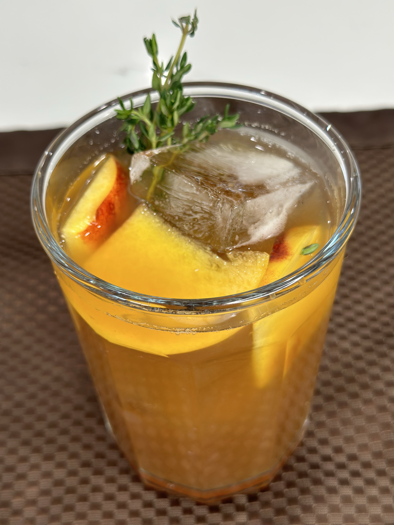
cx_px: 197
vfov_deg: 39.7
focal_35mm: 48
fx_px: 728
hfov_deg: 30.3
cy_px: 262
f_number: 1.78
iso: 80
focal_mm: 6.86
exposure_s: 1/120
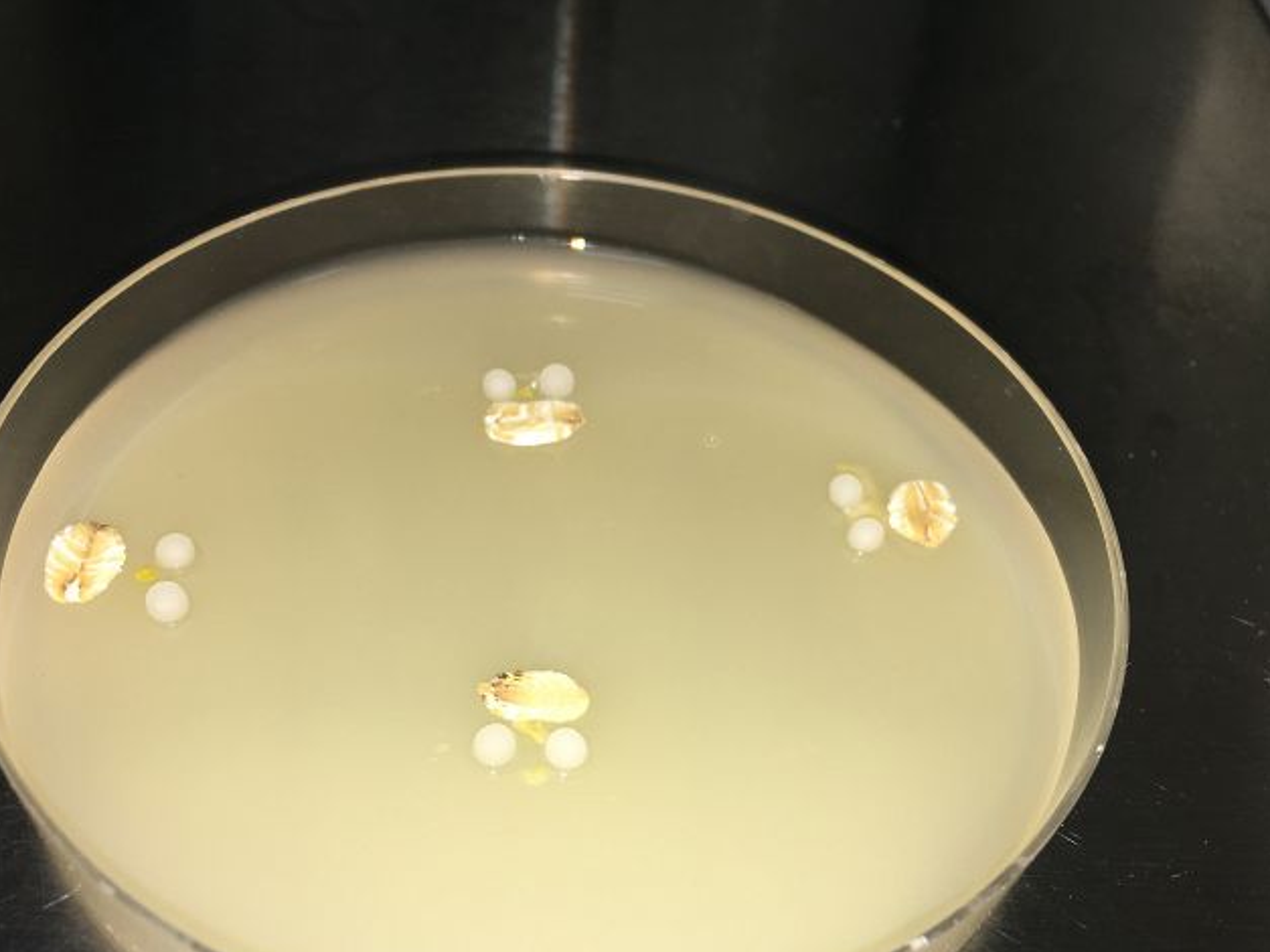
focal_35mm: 37
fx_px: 1357
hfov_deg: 50.1
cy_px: 604
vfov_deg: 38.4
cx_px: 600
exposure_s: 1/171
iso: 25
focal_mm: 4.15
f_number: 2.2
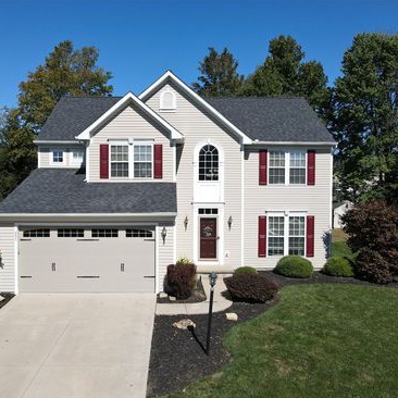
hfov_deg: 55.5
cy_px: 201
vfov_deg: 55.6
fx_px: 377
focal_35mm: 29
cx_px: 181
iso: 100
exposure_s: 1/1000
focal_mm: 4.5
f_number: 2.8
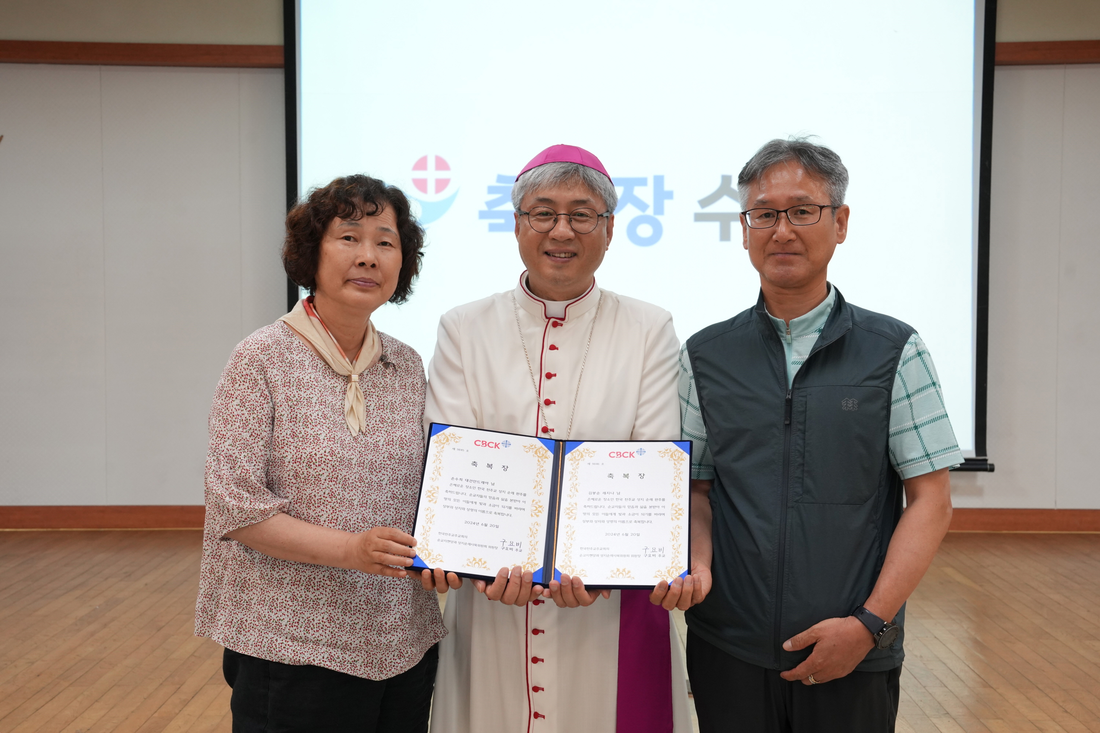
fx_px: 1467
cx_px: 550
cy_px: 366
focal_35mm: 48
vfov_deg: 28.1
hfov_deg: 41.1
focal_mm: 48
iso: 1250
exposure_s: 1/50
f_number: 7.1
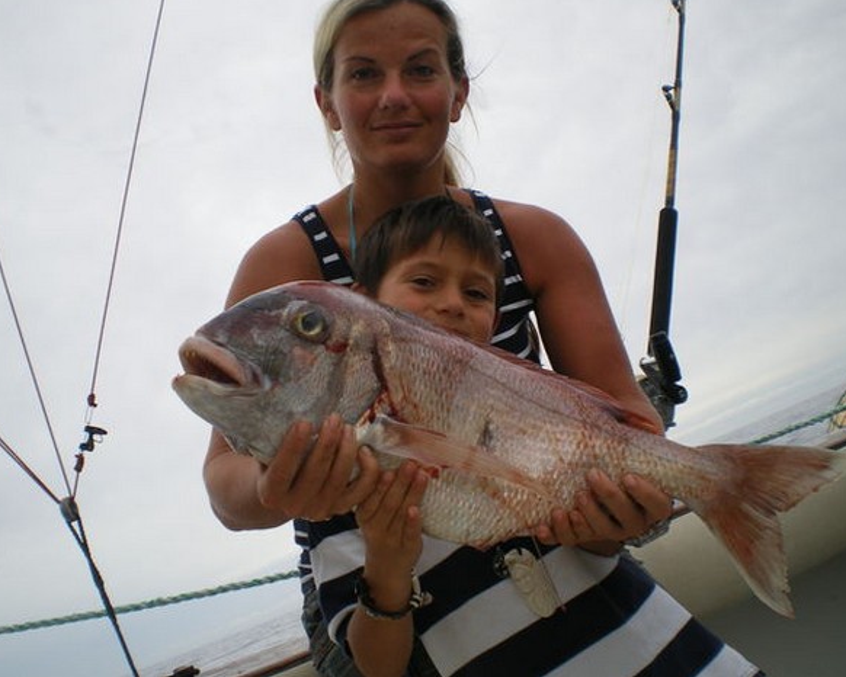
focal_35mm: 38
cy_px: 336
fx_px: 952
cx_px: 416
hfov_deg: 47.9
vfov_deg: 39.2
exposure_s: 1/200
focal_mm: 6.3
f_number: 4.6
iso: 50
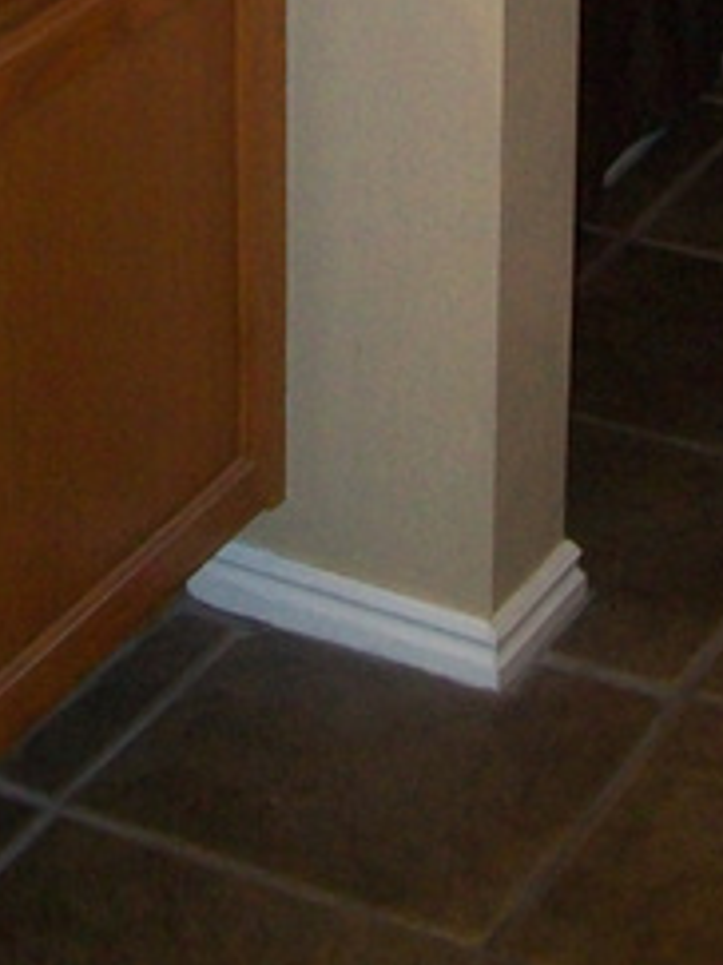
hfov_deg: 13.0
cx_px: 207
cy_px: -461
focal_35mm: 114
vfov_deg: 15.9
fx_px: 3178
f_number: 2.7
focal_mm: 6
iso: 160
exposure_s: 1/60
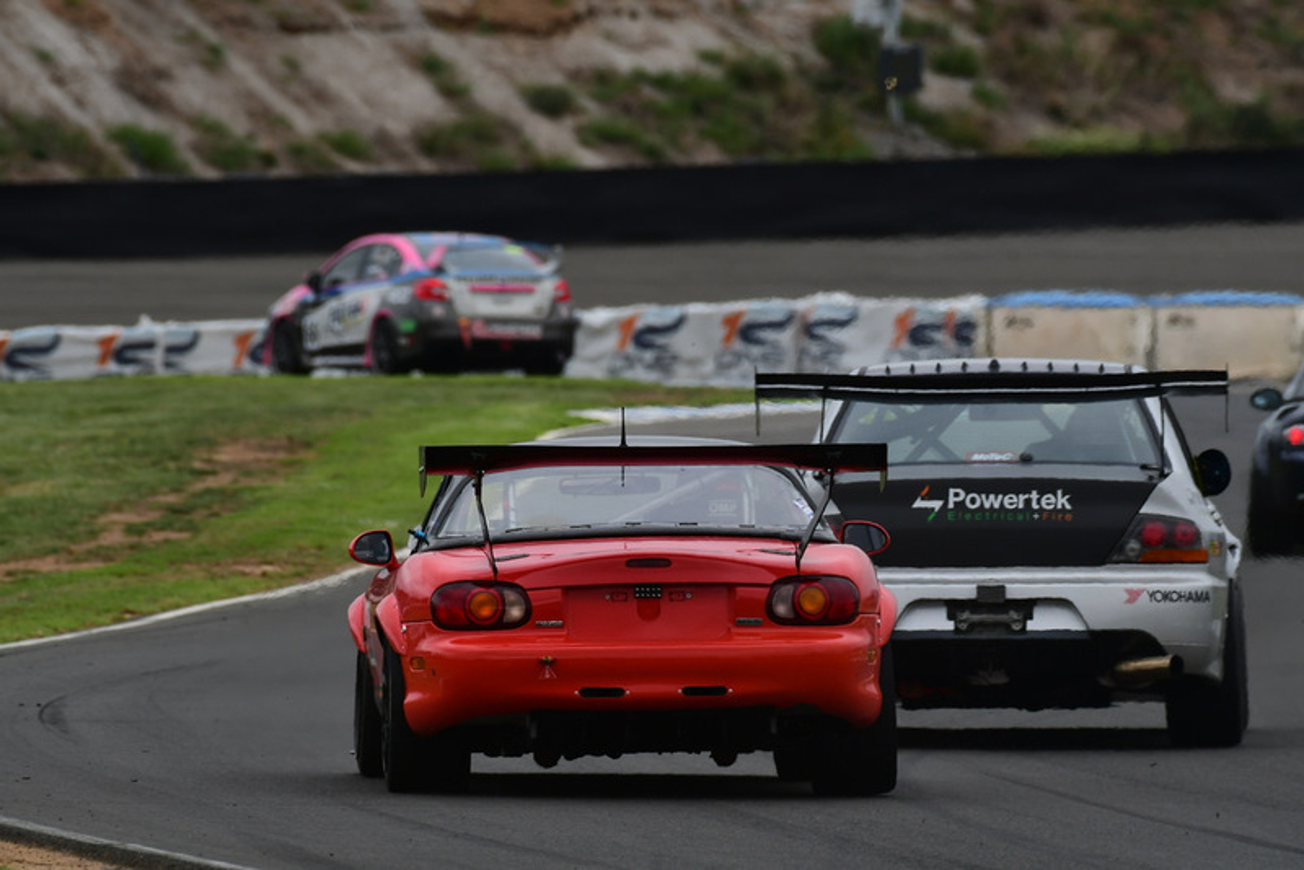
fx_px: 26088
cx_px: 652
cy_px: 435
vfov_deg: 1.9
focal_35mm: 720
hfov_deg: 2.9
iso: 320
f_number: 10
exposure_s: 1/640
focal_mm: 480
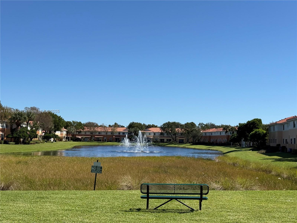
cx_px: 148
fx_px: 412
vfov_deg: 30.3
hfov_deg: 39.7
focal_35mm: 48
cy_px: 112
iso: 64
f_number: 1.78
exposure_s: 1/6536
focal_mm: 6.76
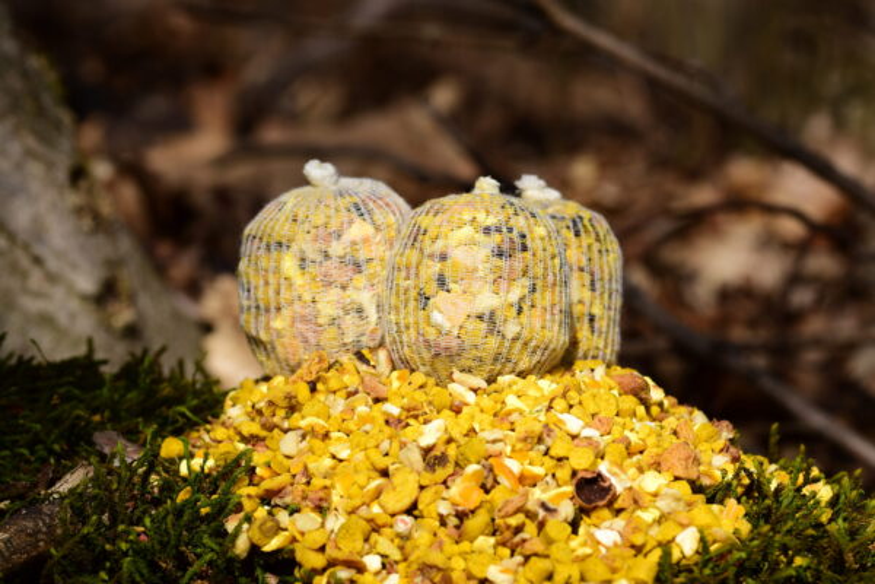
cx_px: 438
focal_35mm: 158
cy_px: 292
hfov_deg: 13.0
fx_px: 3828
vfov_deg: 8.7
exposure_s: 1/200
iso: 100
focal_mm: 105
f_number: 13
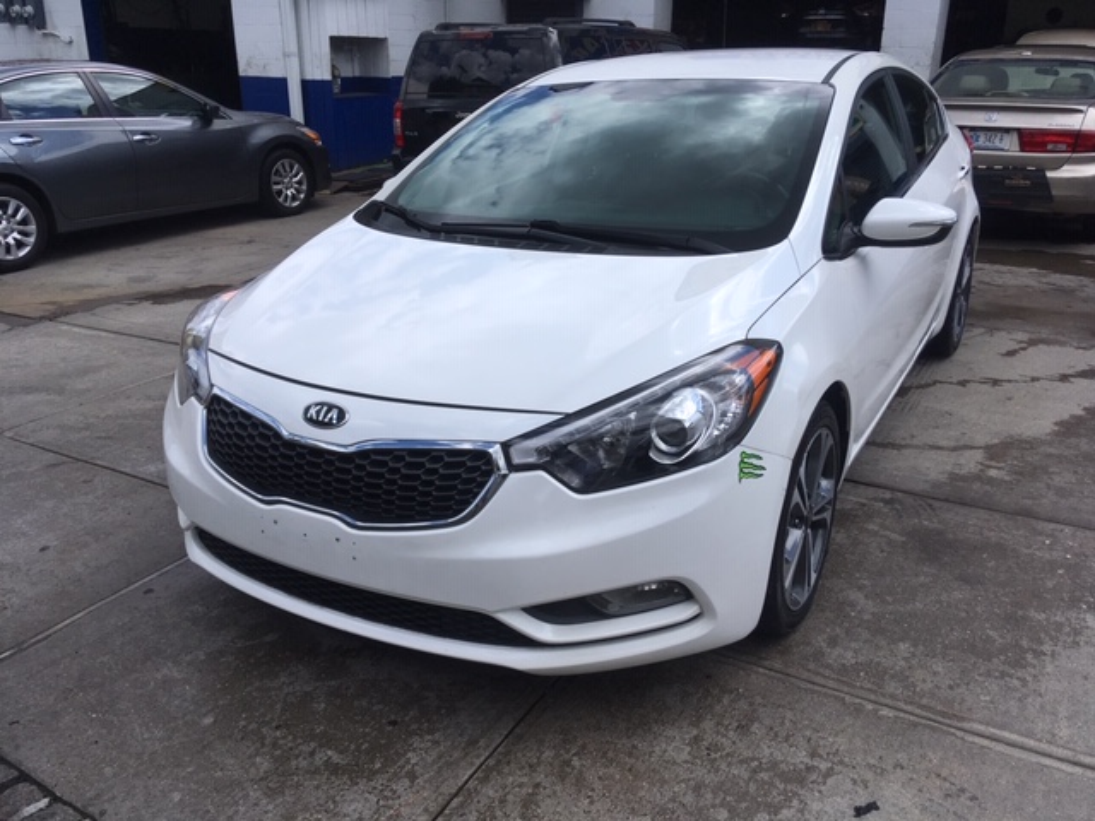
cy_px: 410
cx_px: 548
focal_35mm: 29
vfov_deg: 48.2
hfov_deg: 61.7
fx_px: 917
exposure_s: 1/1876
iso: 25
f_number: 2.2
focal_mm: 4.15
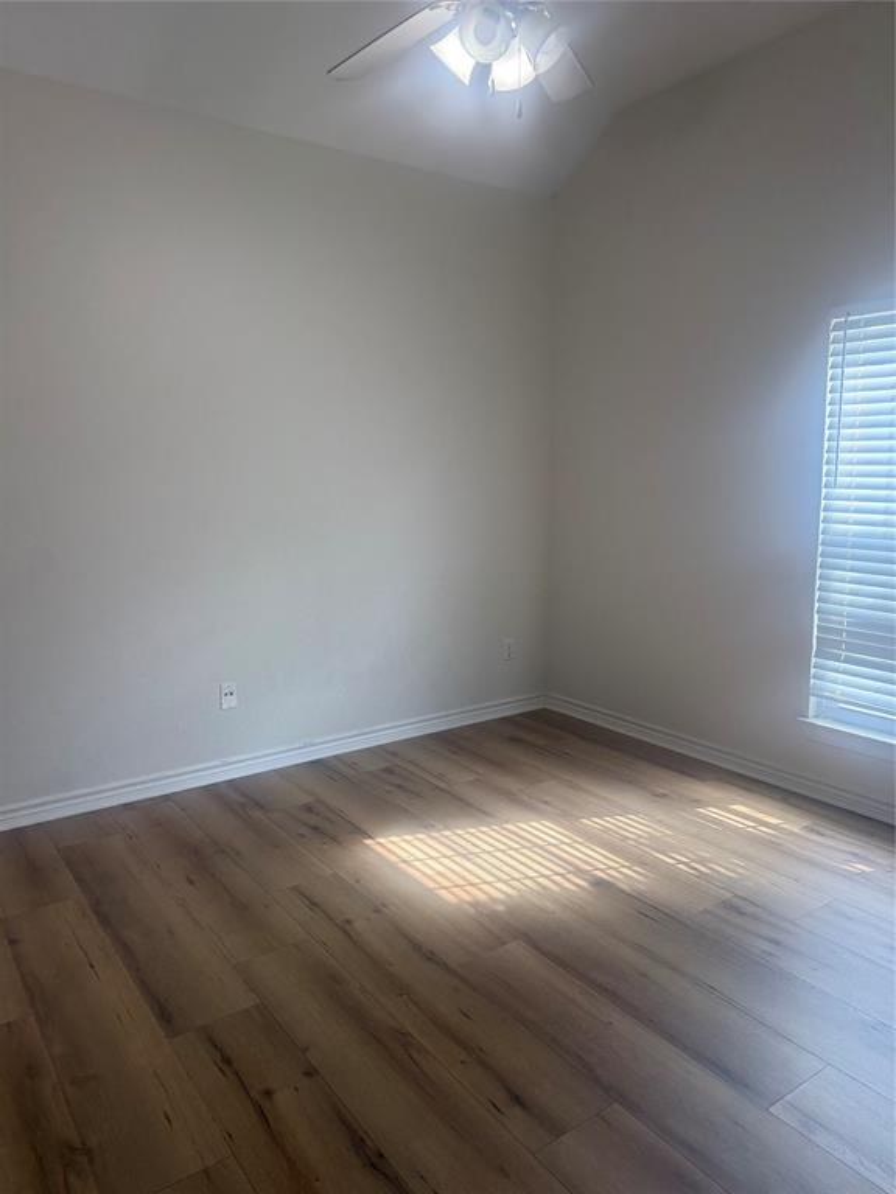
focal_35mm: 24
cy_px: 597
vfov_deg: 71.6
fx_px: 828
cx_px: 448
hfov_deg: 56.8
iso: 125
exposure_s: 1/120
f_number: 1.78
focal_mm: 6.76
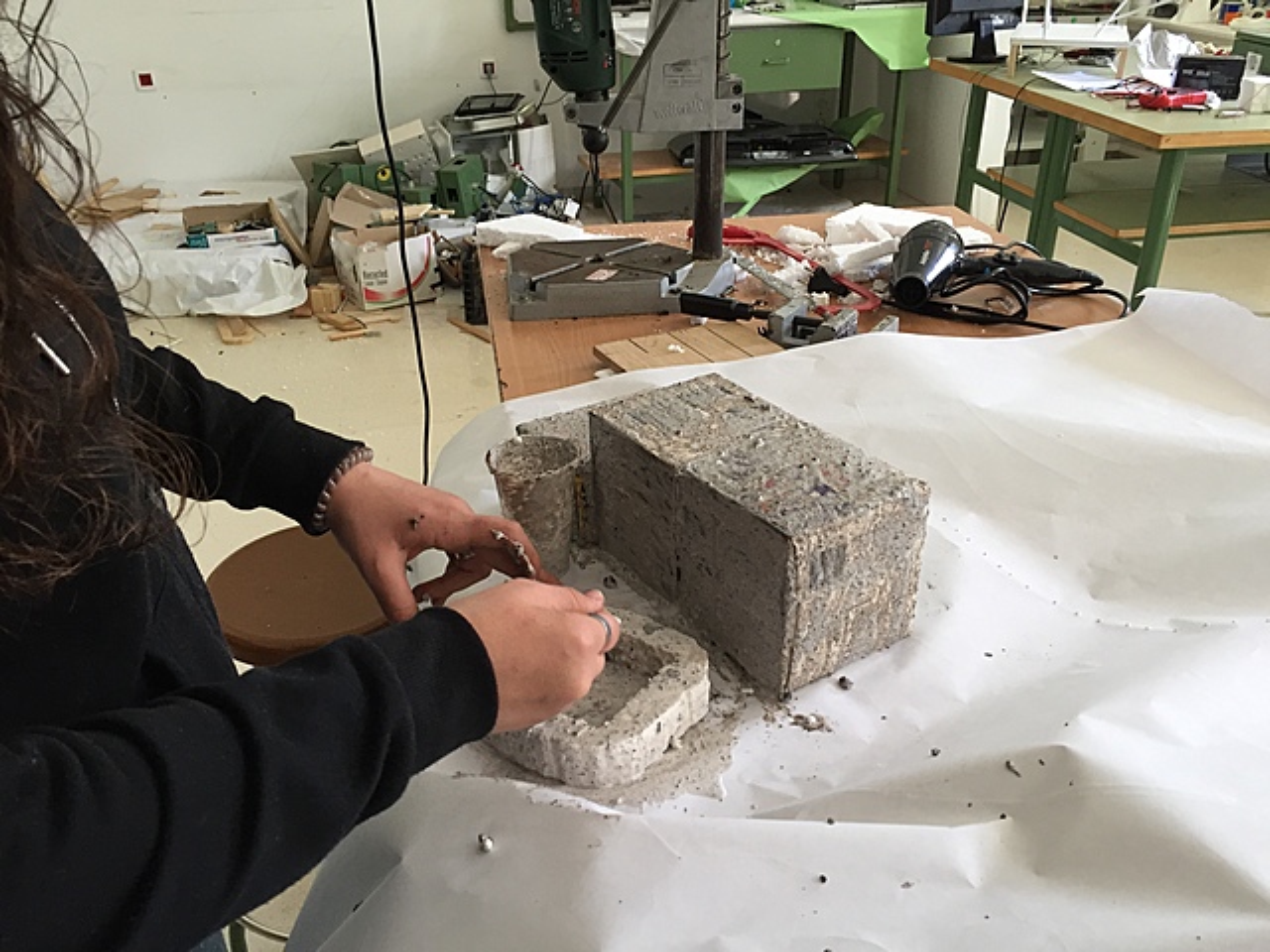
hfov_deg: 61.7
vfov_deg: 48.2
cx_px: 635
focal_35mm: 29
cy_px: 476
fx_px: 1064
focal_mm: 4.15
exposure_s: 1/33
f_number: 2.2
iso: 64
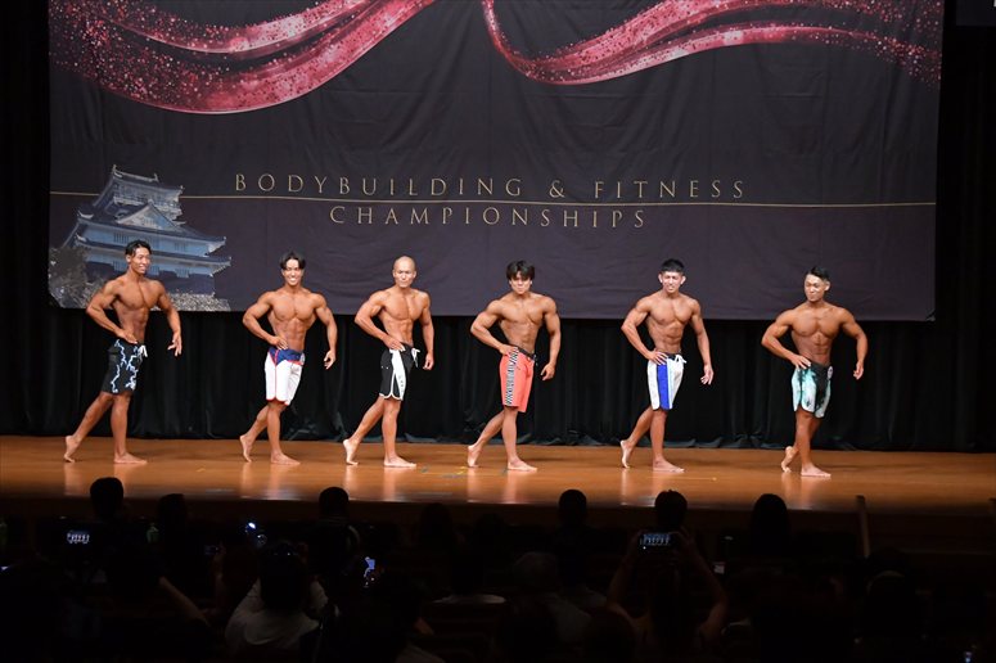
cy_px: 332
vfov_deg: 13.0
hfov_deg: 19.5
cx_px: 498
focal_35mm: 105
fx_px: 2904
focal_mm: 70
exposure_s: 1/400
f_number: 5.6
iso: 5000
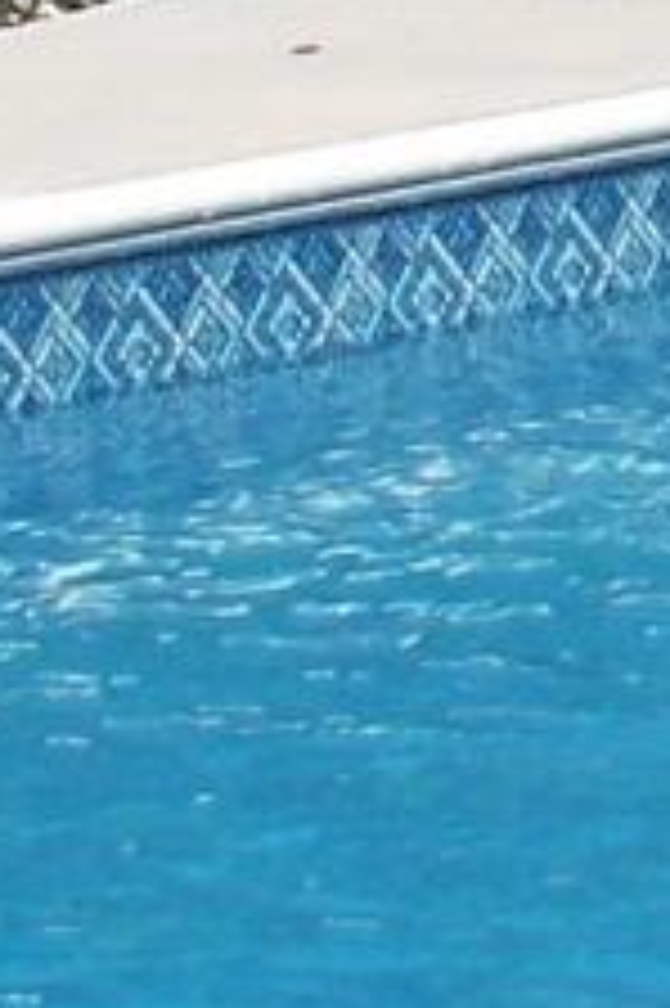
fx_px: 9562
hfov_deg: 3.9
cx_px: 2059
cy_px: -954
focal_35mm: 342
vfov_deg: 5.9
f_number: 5
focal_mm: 7.54
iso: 80
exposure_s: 1/500
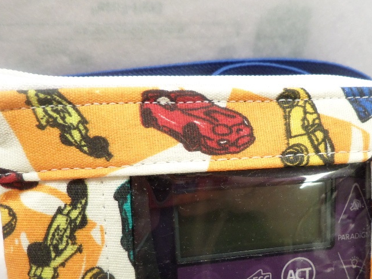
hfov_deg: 48.8
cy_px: 217
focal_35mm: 38
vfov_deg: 36.6
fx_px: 408
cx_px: 214
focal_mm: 4.3
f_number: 3.1
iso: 200
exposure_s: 1/20
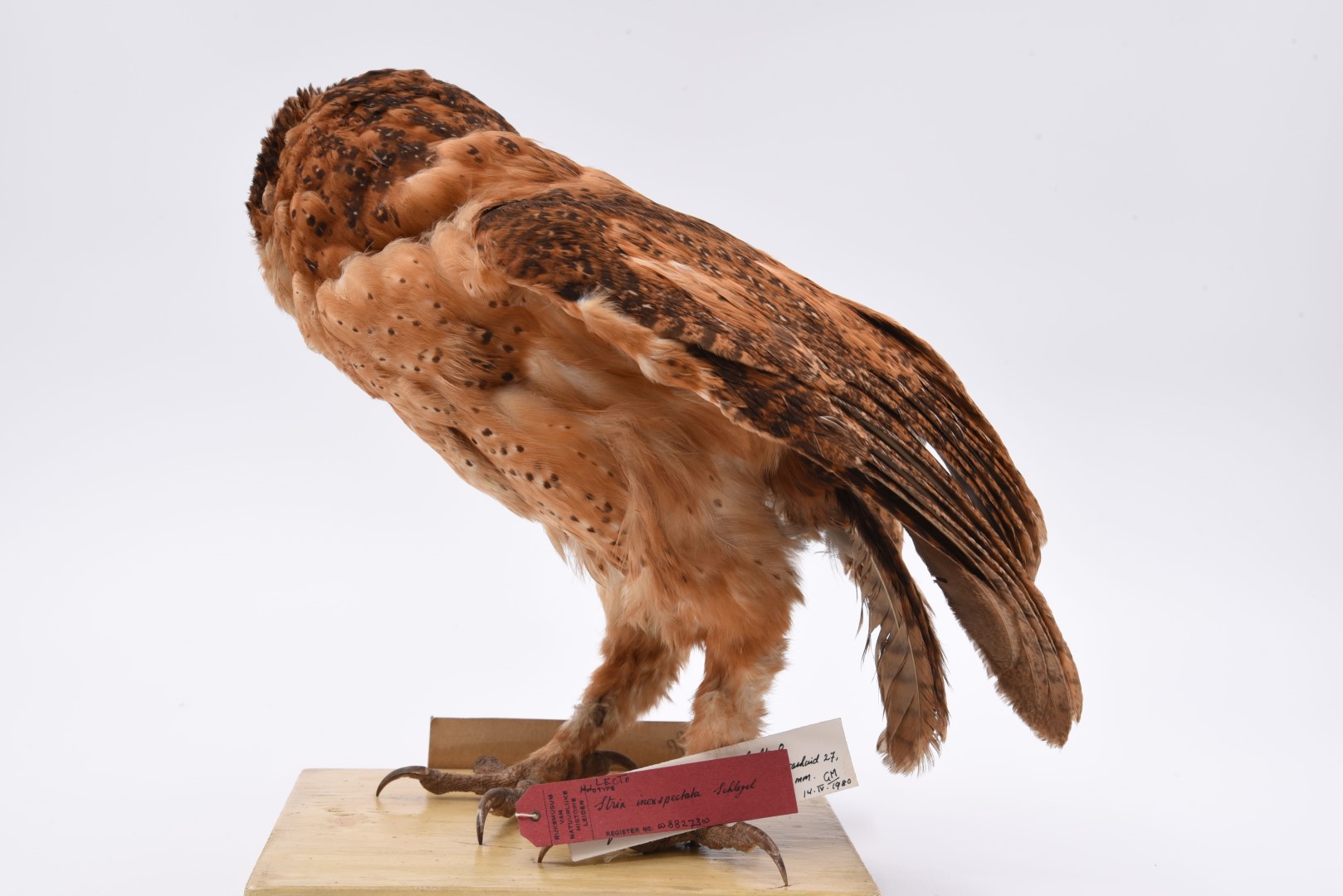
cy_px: 448
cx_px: 672
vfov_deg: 26.0
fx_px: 1940
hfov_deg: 38.2
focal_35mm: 52
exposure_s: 1/6
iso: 100
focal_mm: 52
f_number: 13
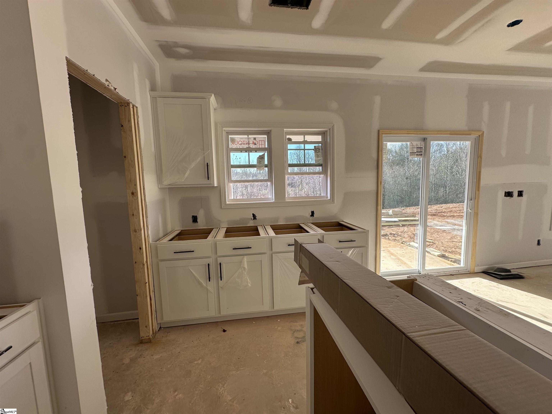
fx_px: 223
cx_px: 276
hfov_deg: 102.1
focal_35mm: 14
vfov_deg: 85.7
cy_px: 207
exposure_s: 1/245
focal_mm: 2.22
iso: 40
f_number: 2.2
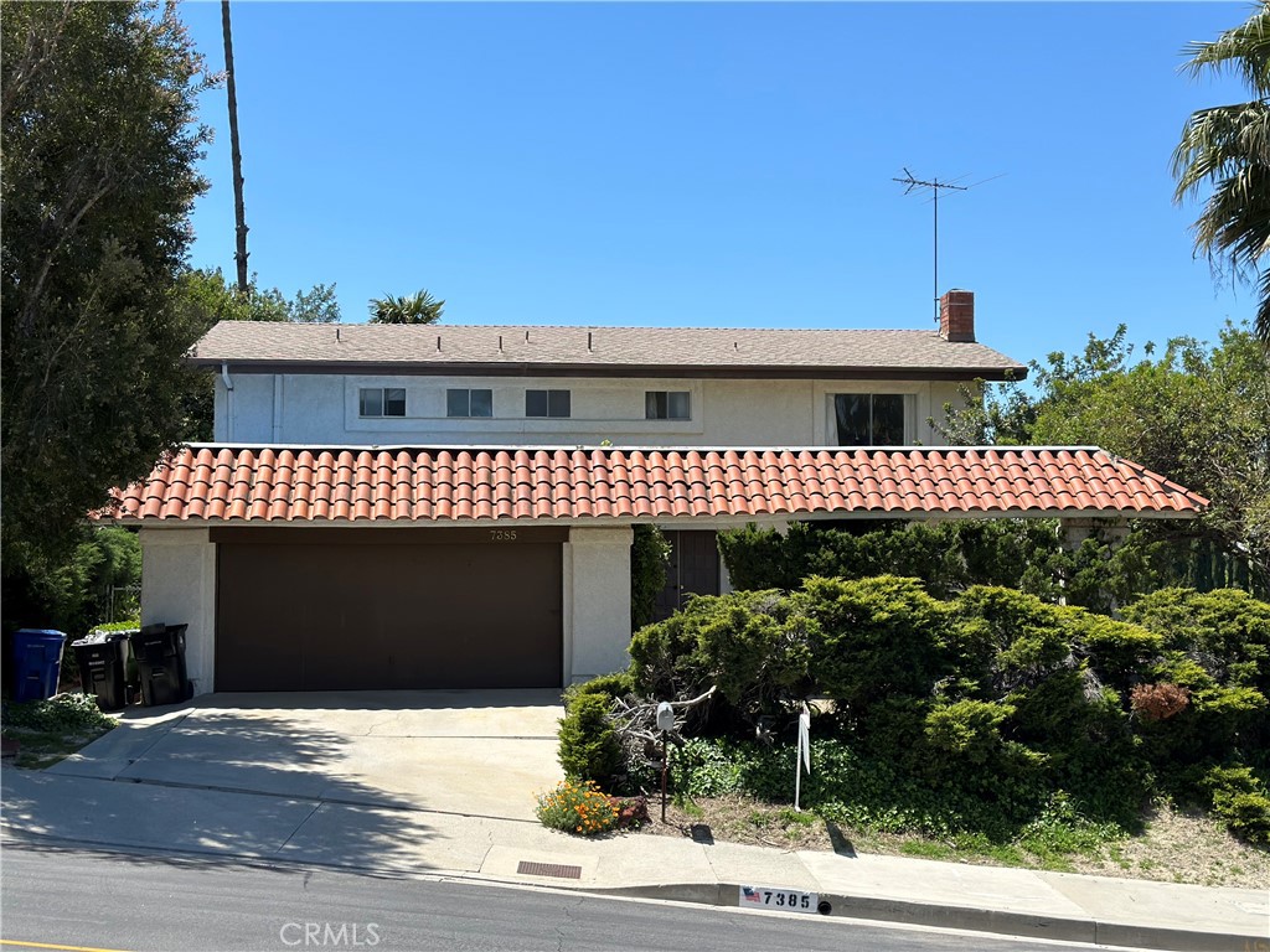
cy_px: 476
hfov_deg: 39.7
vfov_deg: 30.3
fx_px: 1761
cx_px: 635
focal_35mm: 48
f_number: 1.78
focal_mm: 6.86
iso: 100
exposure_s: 1/5556
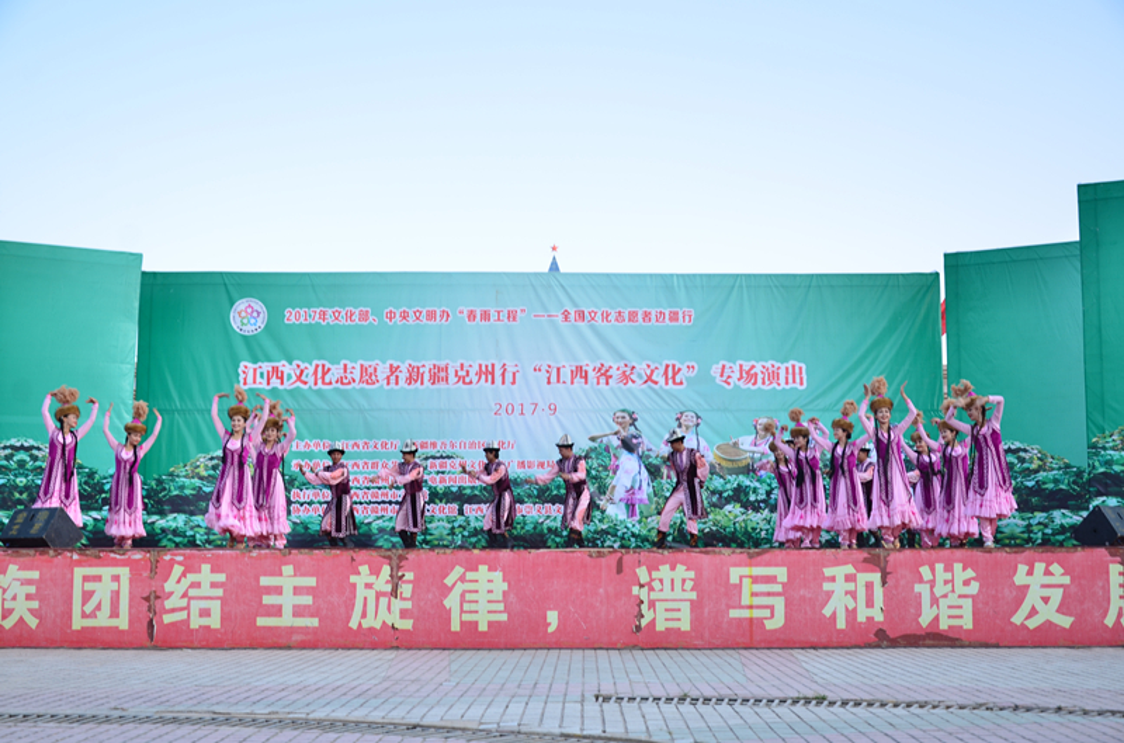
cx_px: 562
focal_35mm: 45
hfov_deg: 43.7
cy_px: 372
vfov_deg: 29.7
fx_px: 1401
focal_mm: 30
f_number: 5.6
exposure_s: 1/100
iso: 100
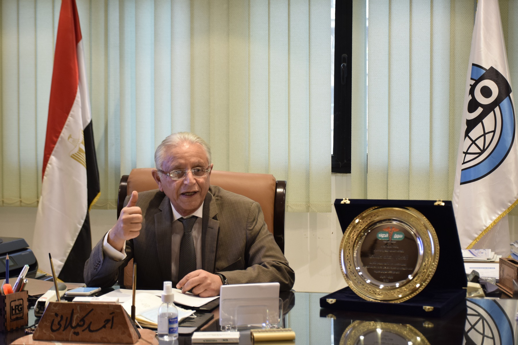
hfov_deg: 33.4
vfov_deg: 22.6
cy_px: 172
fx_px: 863
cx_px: 259
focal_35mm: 60
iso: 800
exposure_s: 1/15
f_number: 4.5
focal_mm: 40
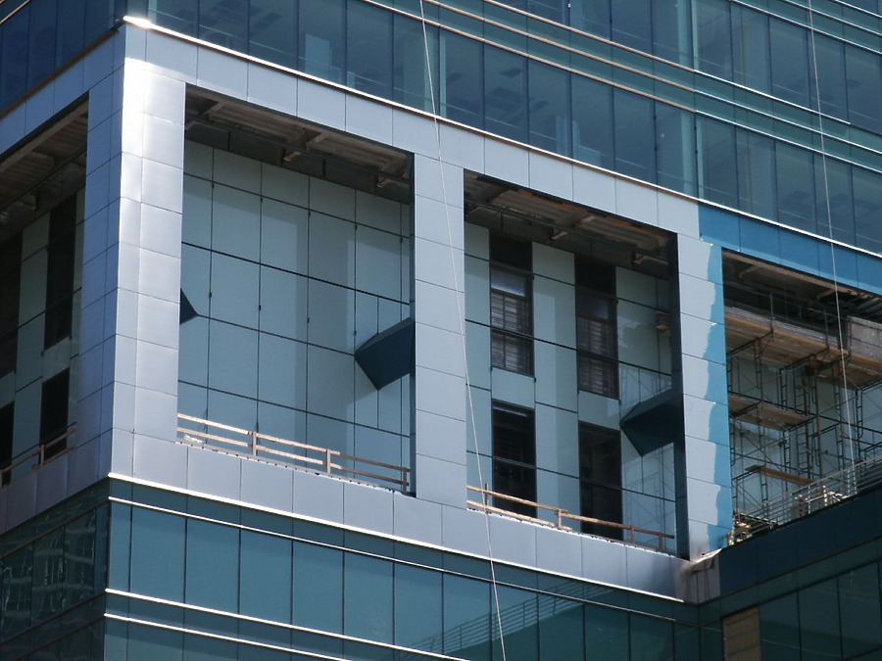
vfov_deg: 11.4
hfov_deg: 15.2
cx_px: 441
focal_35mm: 130
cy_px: 330
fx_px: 3312
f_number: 8
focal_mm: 26.4
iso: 64
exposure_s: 1/180
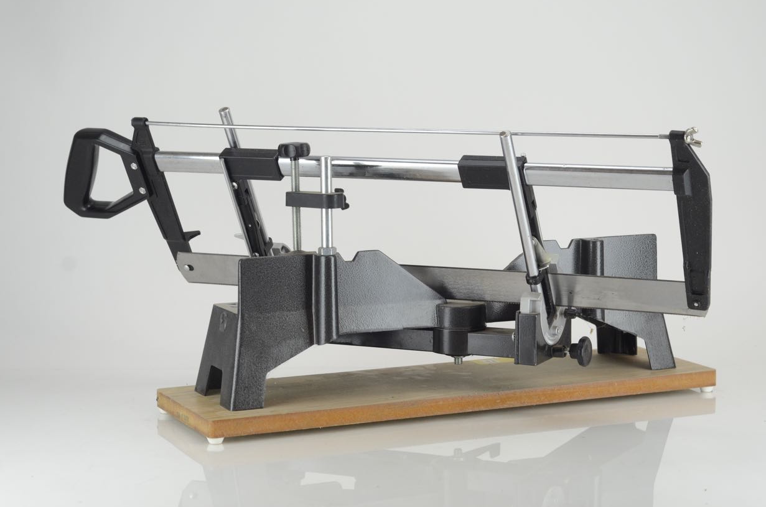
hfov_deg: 26.0
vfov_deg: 17.4
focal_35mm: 78
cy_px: 251
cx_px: 393
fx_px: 1656
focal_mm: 50
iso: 640
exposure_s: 1/125
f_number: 5.6
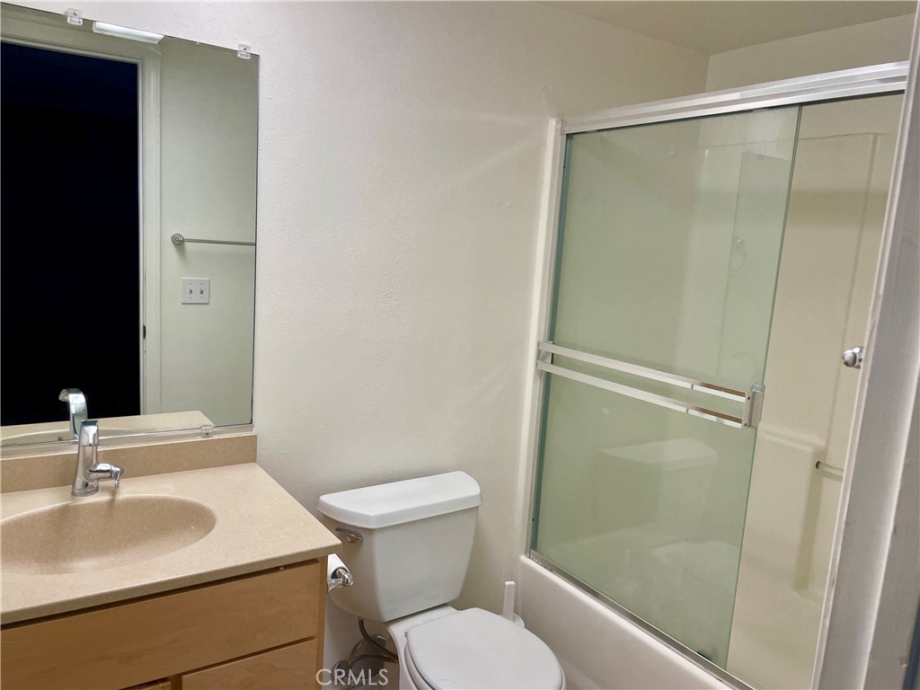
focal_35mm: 26
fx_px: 691
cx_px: 460
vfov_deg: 53.1
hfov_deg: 67.3
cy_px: 345
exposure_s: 1/120
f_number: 1.6
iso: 64
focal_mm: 4.2
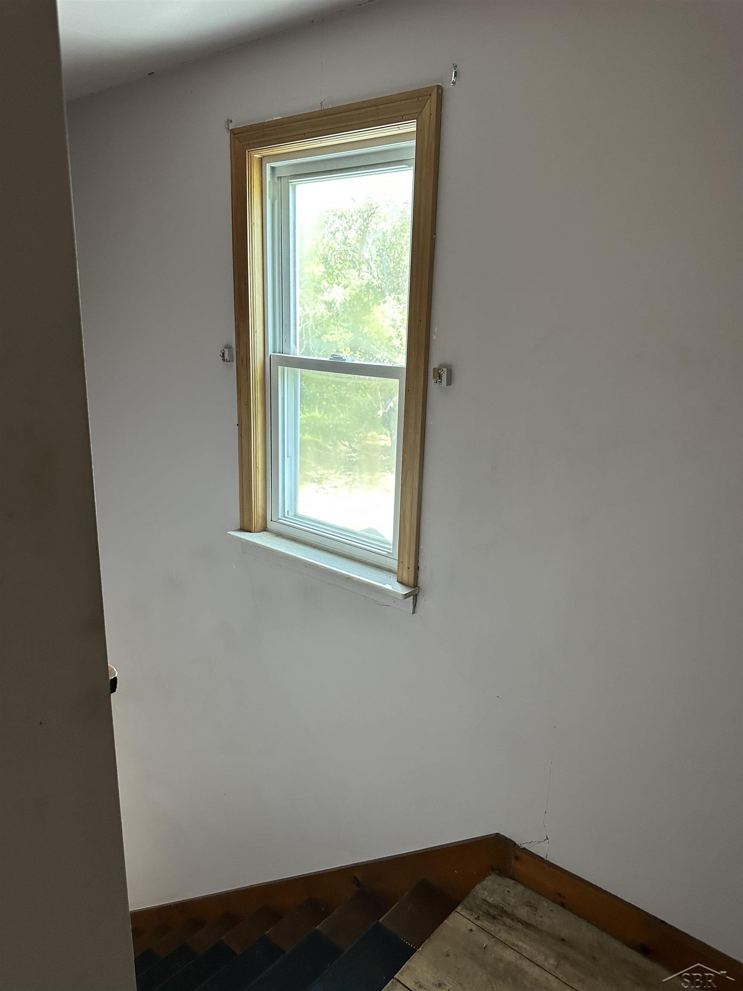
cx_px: 372
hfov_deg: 56.8
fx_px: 687
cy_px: 496
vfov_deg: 71.6
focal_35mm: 24
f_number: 1.78
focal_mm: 6.86
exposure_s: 1/108
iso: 250
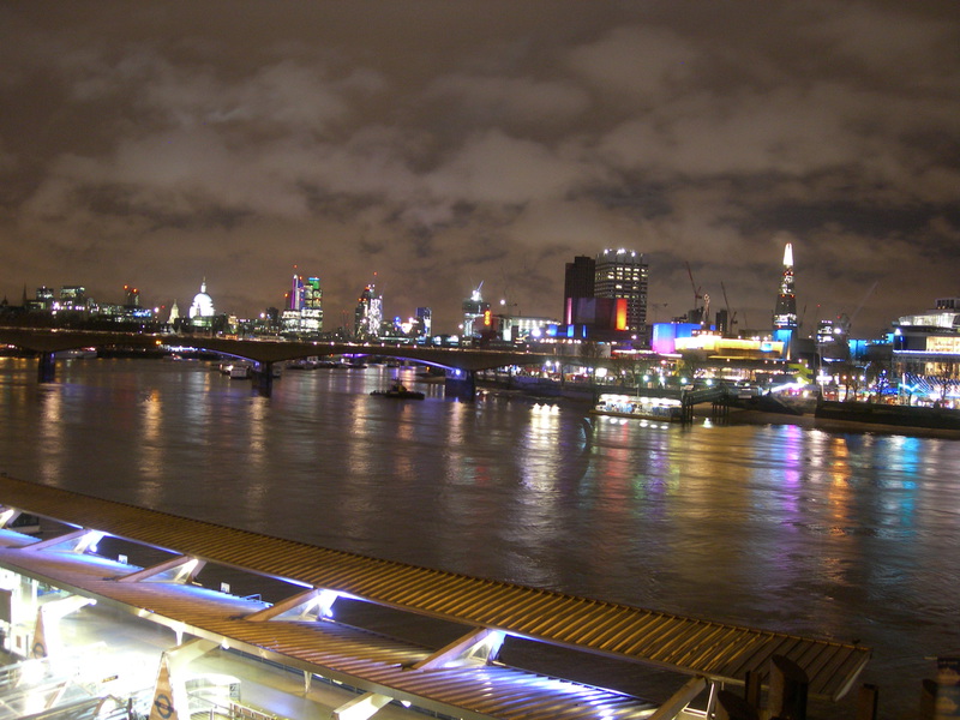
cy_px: 360
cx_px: 480
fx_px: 1054
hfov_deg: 49.0
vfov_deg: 37.7
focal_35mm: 38
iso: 200
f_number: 2.8
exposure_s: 1.08
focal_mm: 7.8
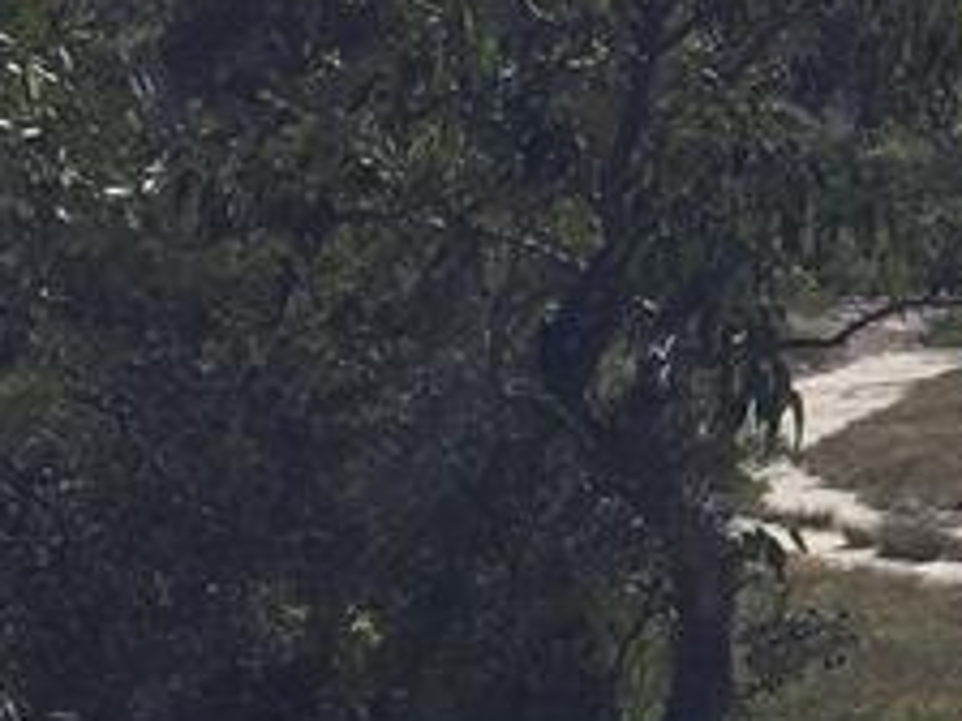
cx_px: 2248
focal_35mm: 169
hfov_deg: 10.3
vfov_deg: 8.7
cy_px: -75
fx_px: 4697
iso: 32
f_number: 2.2
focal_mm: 4.15
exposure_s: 1/2825
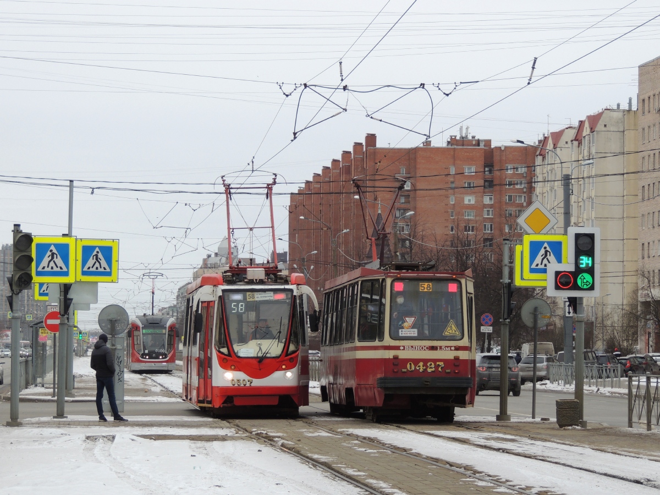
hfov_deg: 12.7
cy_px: 248
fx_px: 2955
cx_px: 330
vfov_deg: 9.6
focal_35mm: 155
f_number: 4.4
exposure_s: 1/250
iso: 100
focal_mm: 27.6
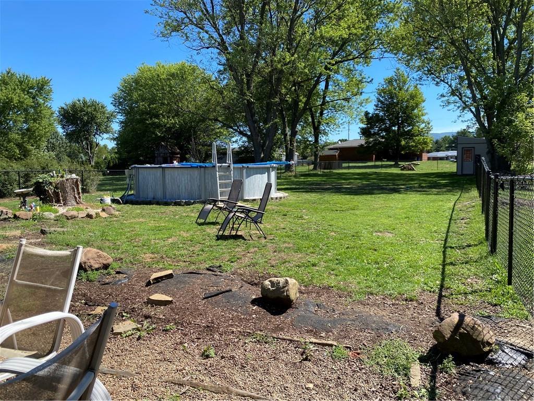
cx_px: 267
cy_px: 200
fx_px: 401
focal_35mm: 26
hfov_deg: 67.3
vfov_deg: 53.1
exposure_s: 1/1272
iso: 32
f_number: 1.8
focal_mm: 4.25
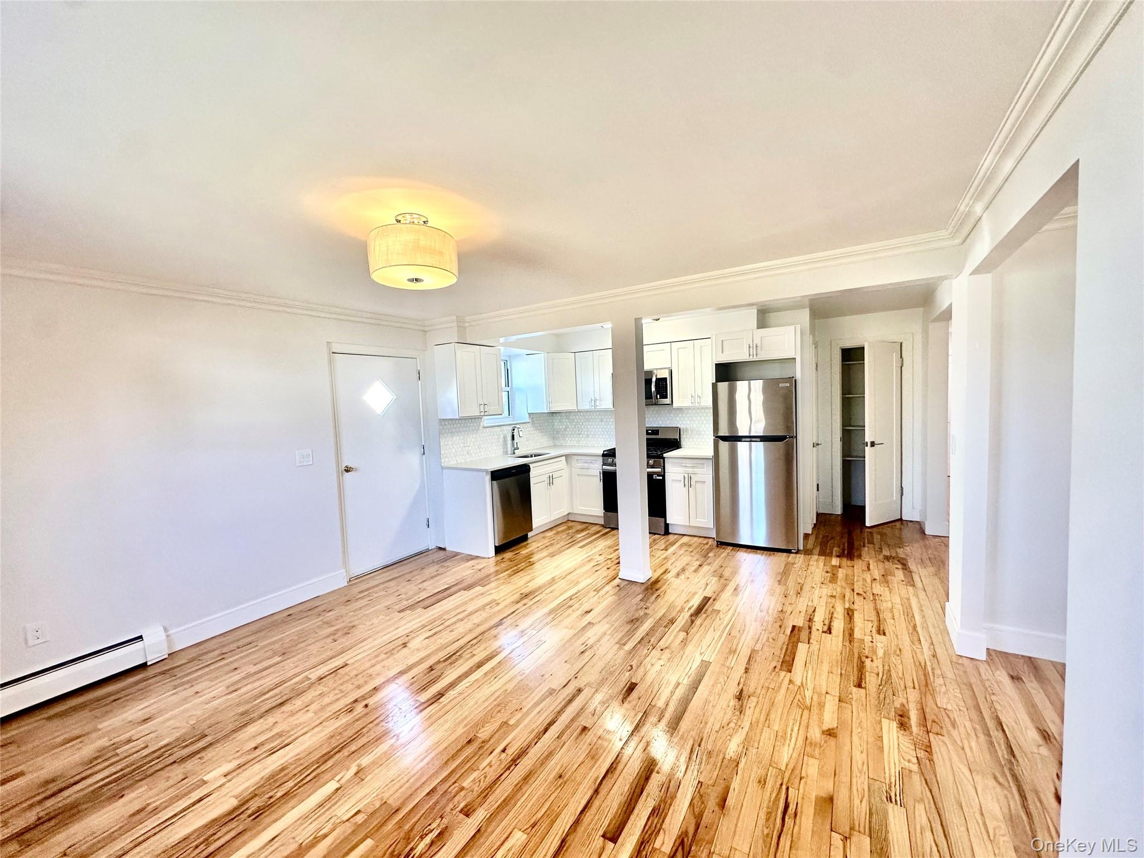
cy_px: 429
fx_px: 463
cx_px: 572
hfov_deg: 102.1
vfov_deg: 85.7
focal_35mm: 14
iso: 160
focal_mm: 2.22
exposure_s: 1/120
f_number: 2.2
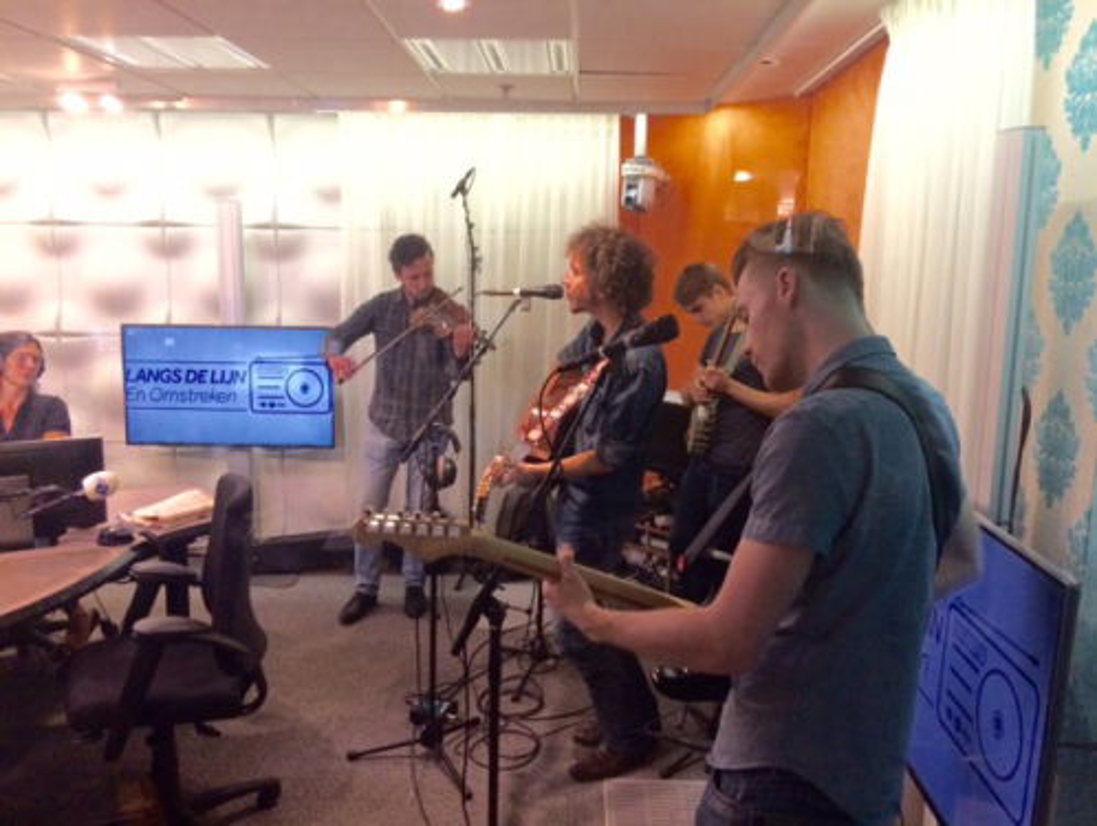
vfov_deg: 48.3
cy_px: 413
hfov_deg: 61.6
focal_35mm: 29
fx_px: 920
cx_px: 548
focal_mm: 4.15
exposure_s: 1/33
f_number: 2.2
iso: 320
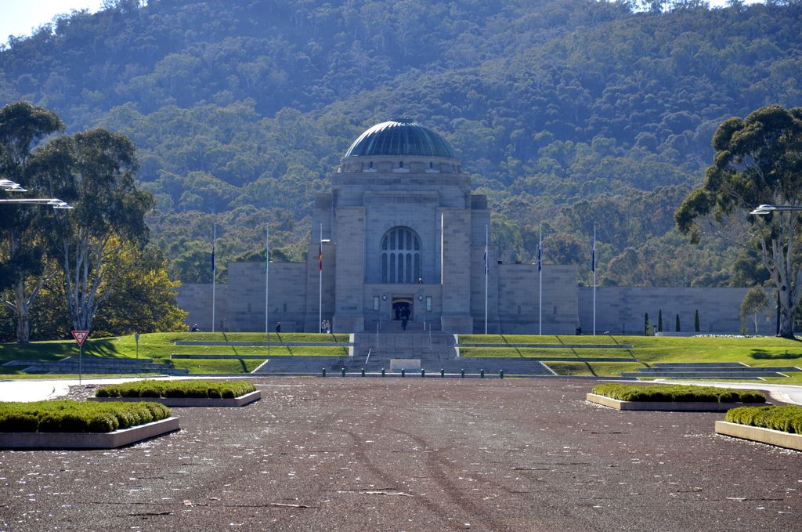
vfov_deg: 8.7
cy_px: 266
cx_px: 401
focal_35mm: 158
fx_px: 3503
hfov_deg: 13.1
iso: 200
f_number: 8
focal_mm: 105
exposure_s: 1/250
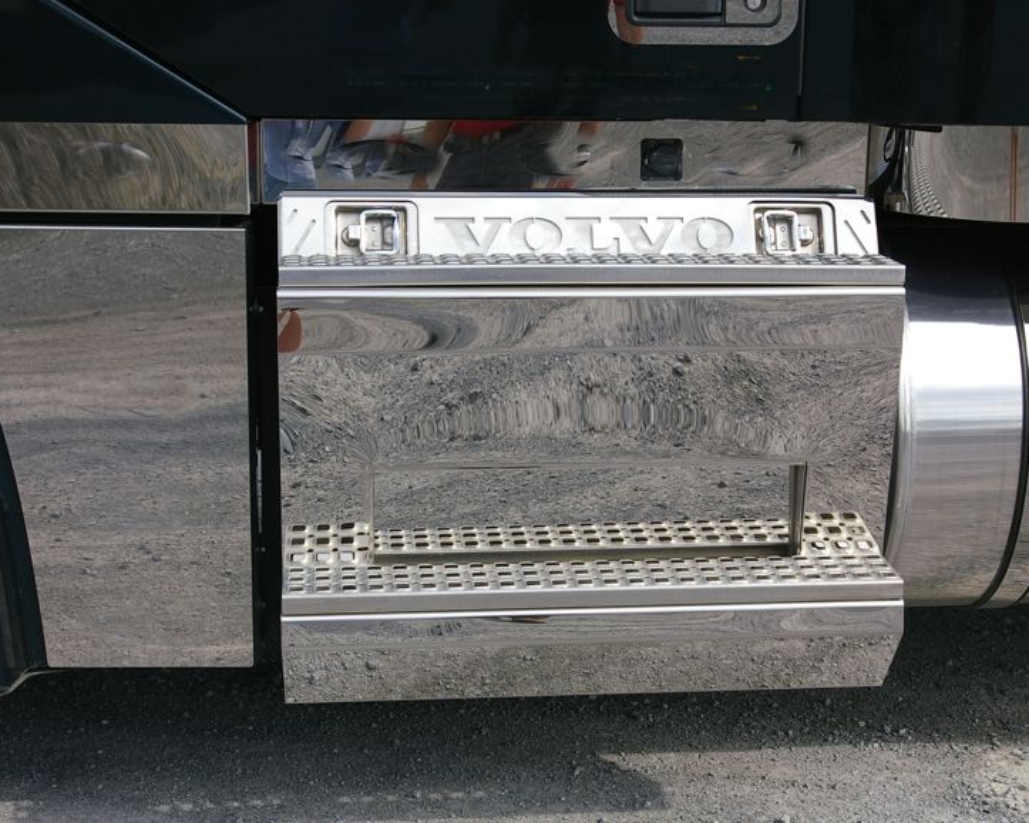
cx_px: 581
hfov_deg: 29.1
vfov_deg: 23.5
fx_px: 1979
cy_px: 412
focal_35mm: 65
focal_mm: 38
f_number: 9.5
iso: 200
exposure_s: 1/350
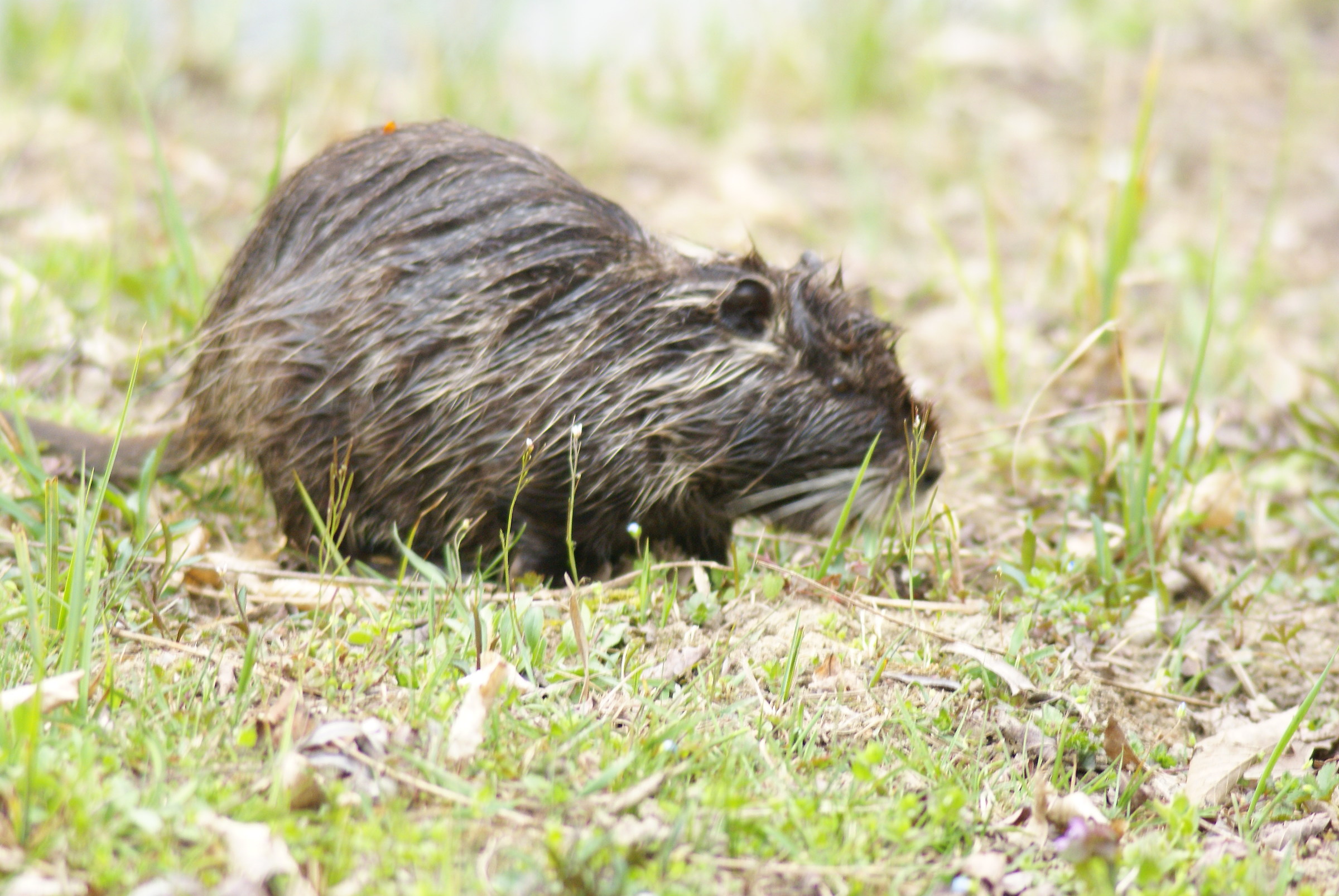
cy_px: 448
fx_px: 12846
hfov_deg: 6.0
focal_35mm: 345
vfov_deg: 4.0
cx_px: 670
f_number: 5.6
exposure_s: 1/80
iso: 400
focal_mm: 230
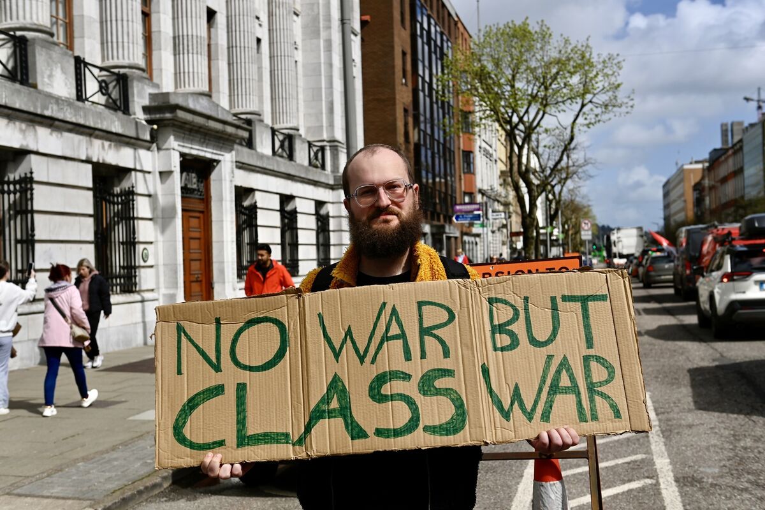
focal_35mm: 44
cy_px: 255
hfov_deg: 44.5
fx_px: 935
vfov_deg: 30.5
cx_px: 382
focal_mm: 44
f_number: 4
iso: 100
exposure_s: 1/1000
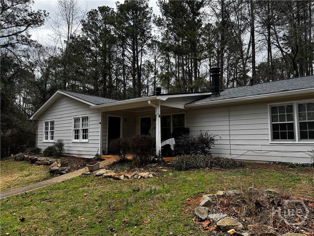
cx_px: 157
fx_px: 218
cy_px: 118
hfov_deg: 71.6
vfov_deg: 56.8
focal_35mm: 24
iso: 80
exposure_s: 1/364
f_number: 1.78
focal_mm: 6.76
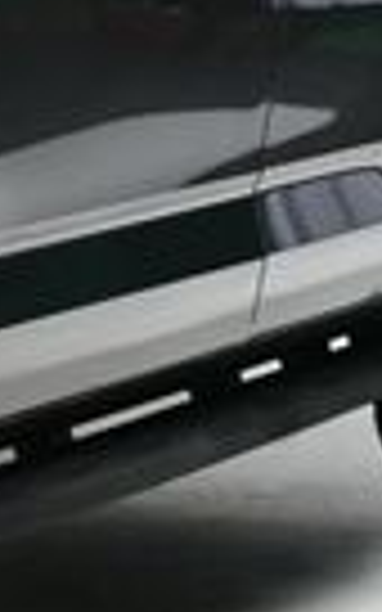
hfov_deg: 6.5
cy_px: 90
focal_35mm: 192
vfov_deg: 10.9
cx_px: -539
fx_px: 3198
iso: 100
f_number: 9
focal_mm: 27
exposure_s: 1/160
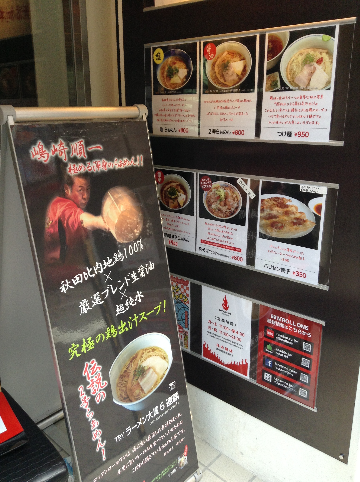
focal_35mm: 33
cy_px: 241
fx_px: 459
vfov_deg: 55.4
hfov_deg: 42.8
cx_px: 180
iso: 40
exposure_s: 1/60
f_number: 2.4
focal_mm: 3.3
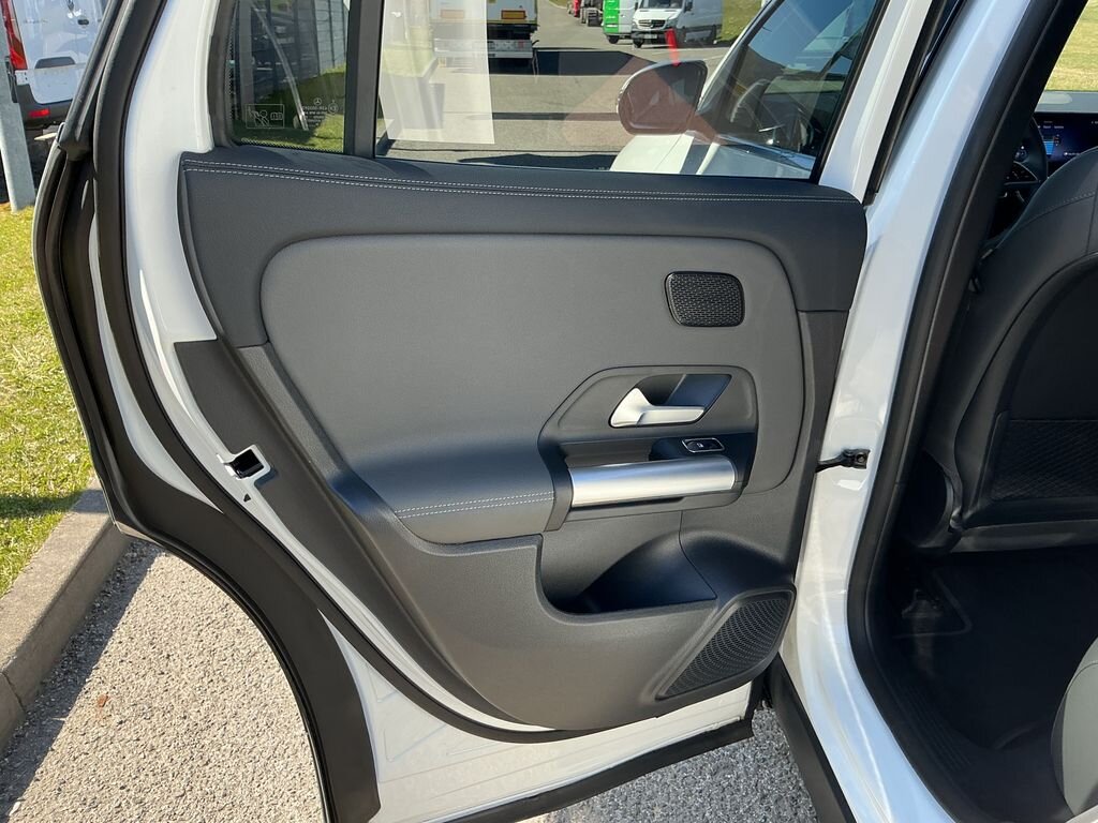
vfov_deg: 48.2
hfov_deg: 61.7
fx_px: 920
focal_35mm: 29
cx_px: 549
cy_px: 412
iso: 25
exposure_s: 1/318
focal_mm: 3
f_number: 1.8
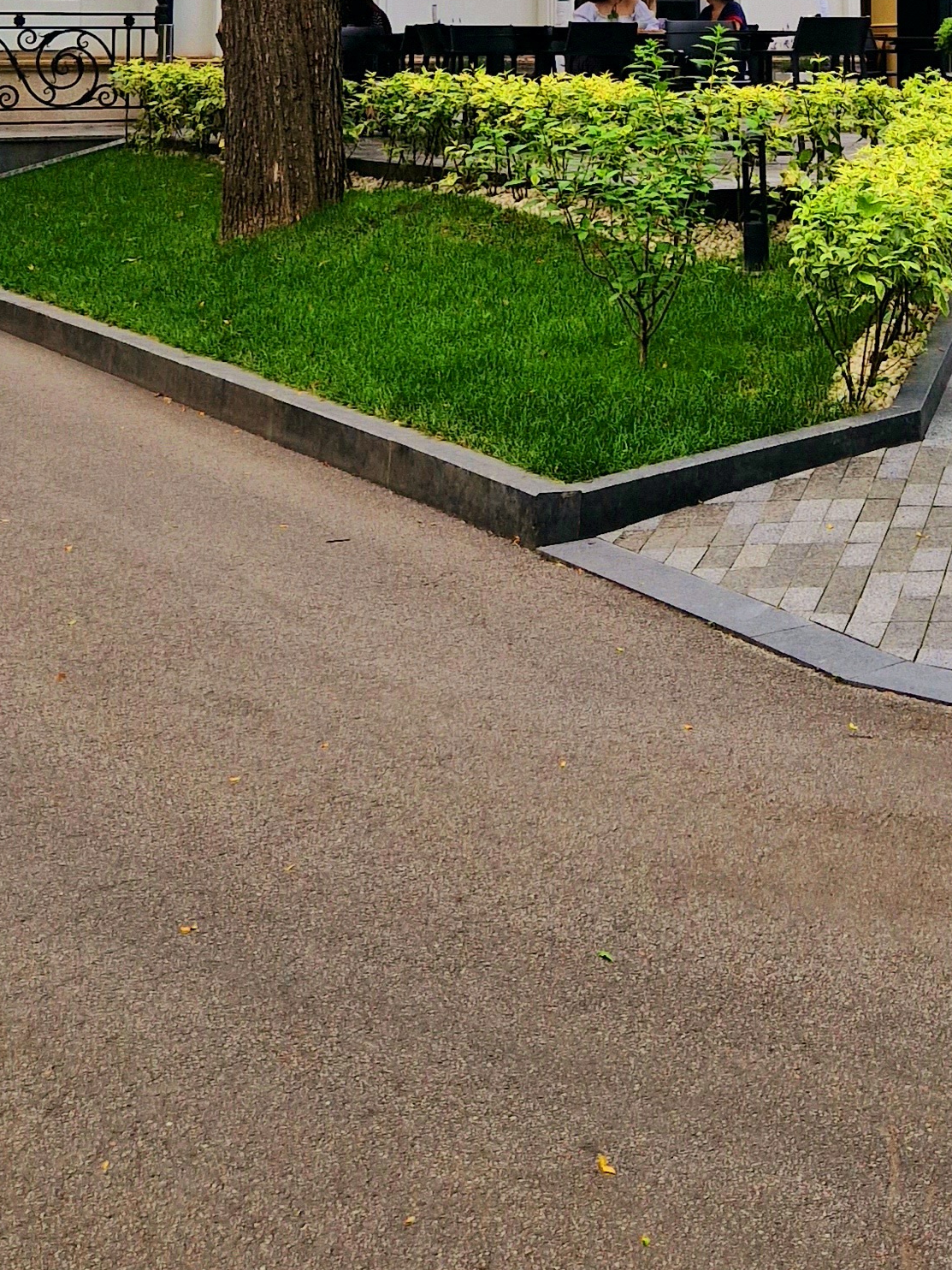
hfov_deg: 23.1
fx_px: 2273
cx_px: 849
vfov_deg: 28.2
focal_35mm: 62
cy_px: -150
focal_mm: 5.4
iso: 50
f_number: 1.8
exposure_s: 1/182
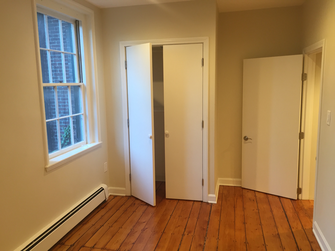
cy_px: 126
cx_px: 168
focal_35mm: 29
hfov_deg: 61.7
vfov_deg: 48.2
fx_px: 281
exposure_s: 1/30
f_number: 2.2
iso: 64
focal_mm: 4.15
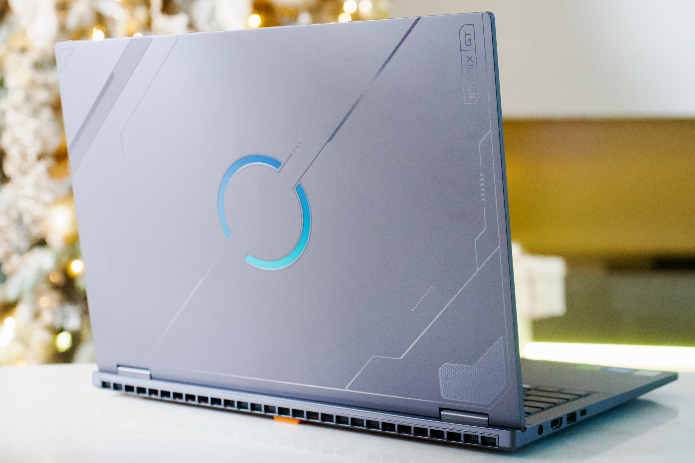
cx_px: 348
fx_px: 1023
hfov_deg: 37.5
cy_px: 232
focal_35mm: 53
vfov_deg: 25.5
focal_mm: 53
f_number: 5
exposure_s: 1/125
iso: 6400
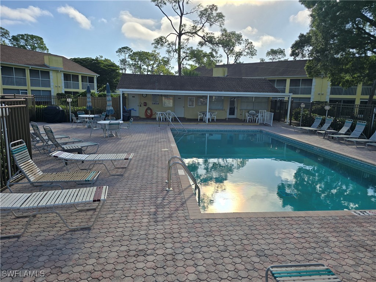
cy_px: 141
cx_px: 188
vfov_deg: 58.9
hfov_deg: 73.9
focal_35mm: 23
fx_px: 250
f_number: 1.7
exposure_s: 1/1775
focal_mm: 6.3
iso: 12
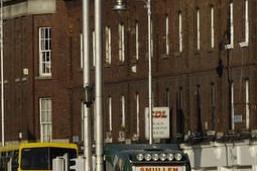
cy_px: 87
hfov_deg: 3.1
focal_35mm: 660
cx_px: -509
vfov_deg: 2.1
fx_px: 4703
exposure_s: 1/320
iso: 100
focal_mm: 70
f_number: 9
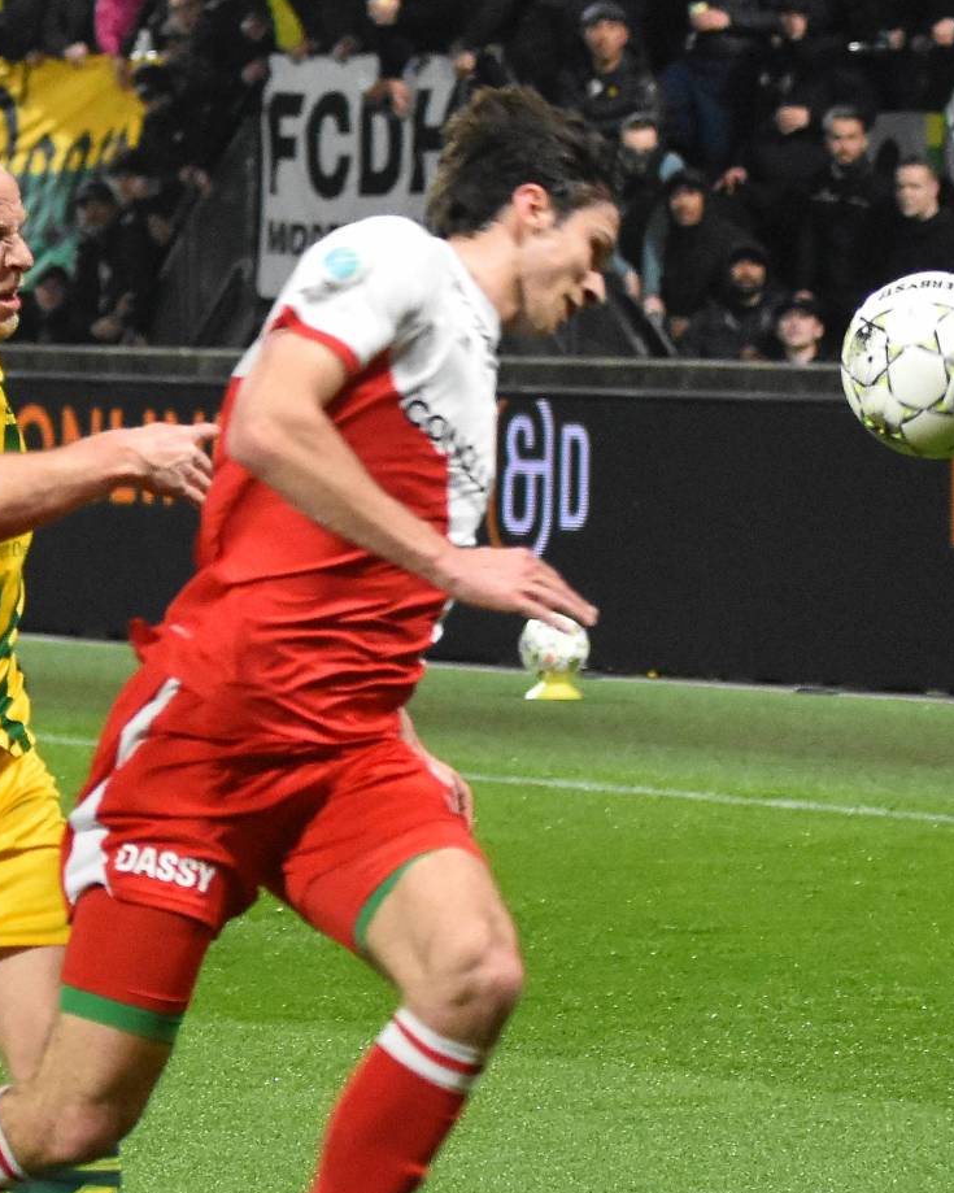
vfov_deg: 9.3
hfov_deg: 7.4
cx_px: 306
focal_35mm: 208
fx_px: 7342
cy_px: 712
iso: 4000
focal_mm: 70
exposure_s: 1/500
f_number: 2.8
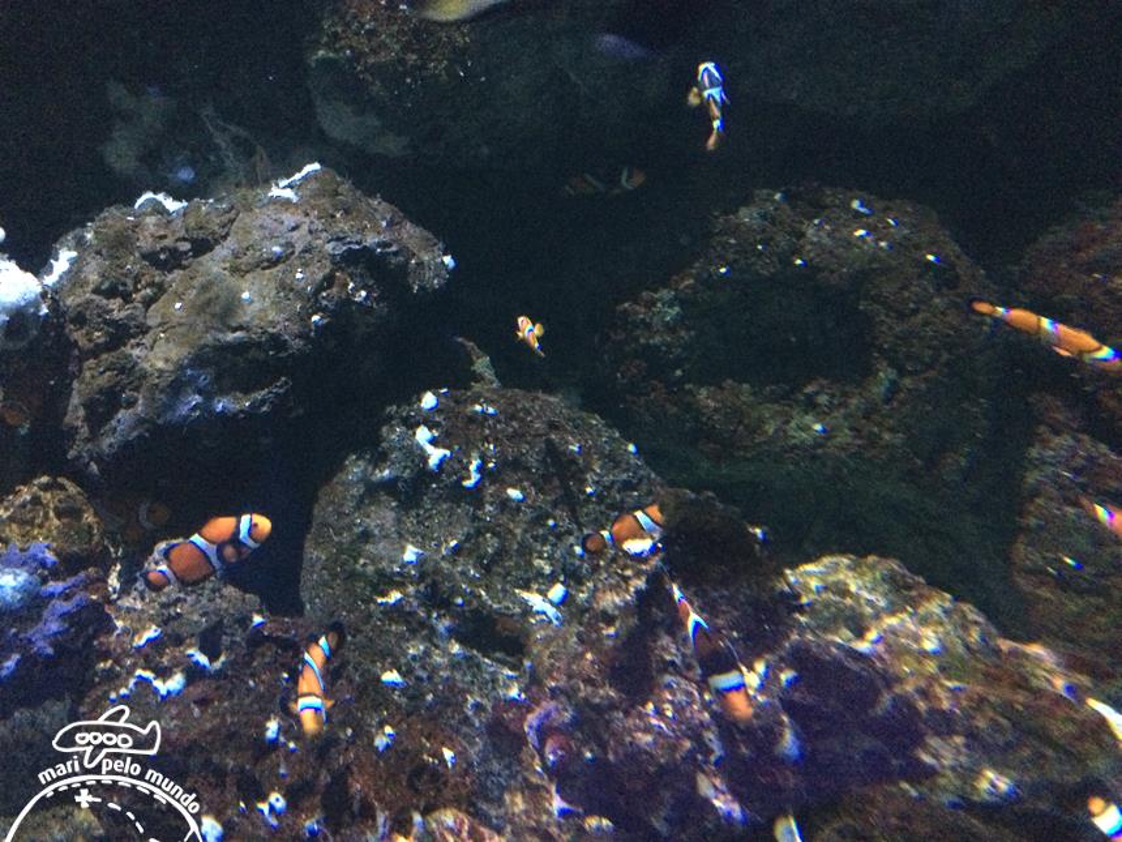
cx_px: 561
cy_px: 421
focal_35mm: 29
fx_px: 940
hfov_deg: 61.7
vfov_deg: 48.2
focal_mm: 4.15
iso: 640
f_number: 2.2
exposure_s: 1/17
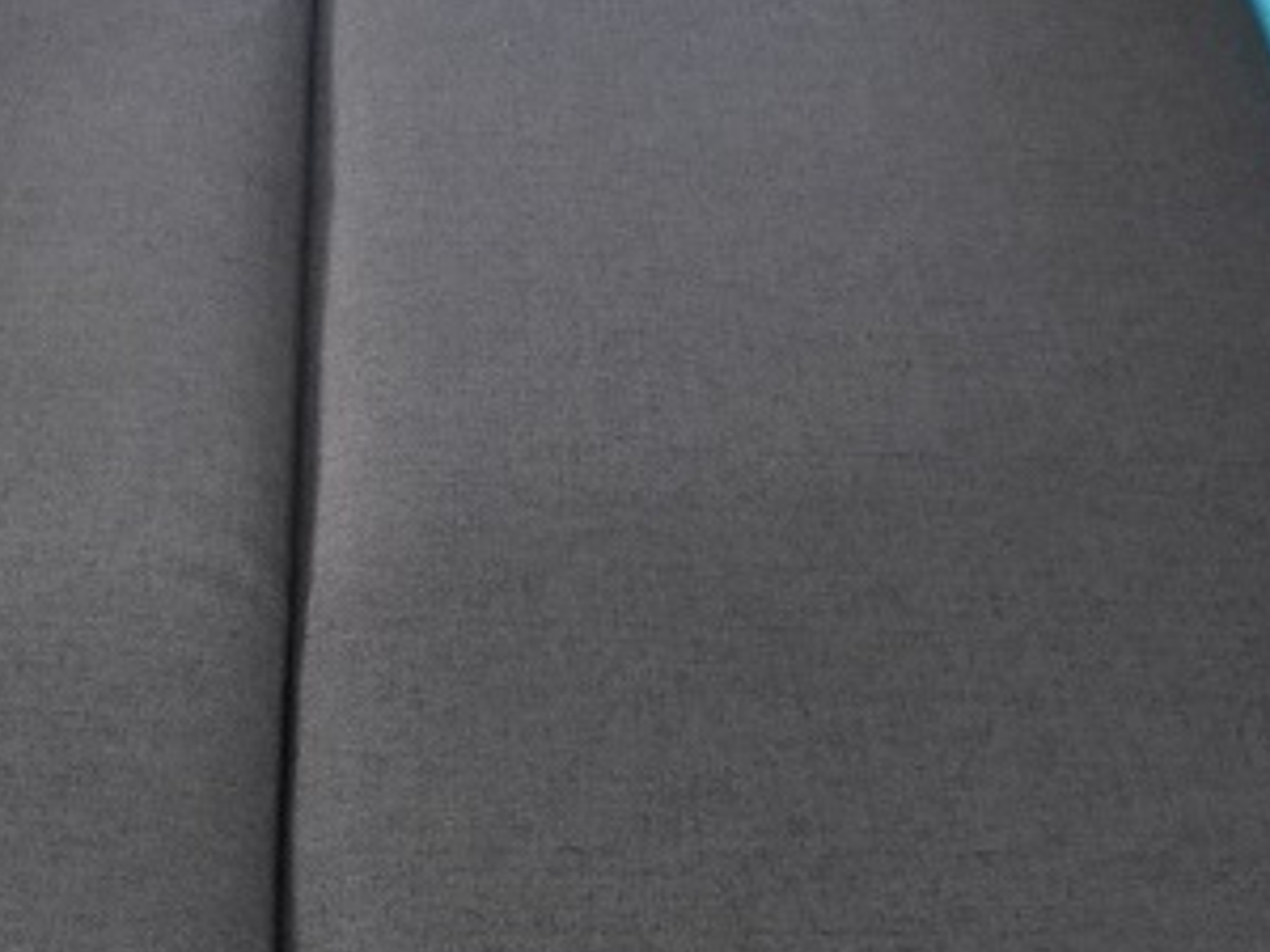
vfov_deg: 20.4
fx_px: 2642
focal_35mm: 72
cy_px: 531
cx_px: 313
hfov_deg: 26.7
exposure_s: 1/100
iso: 800
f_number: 3.3
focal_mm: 4.3
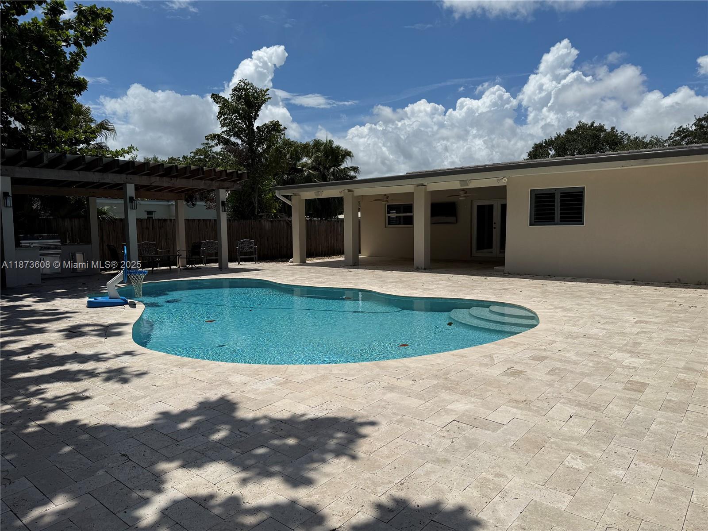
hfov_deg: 71.6
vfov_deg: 56.8
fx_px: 491
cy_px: 266
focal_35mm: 24
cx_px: 354
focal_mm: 6.76
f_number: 1.78
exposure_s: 1/14286
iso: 80
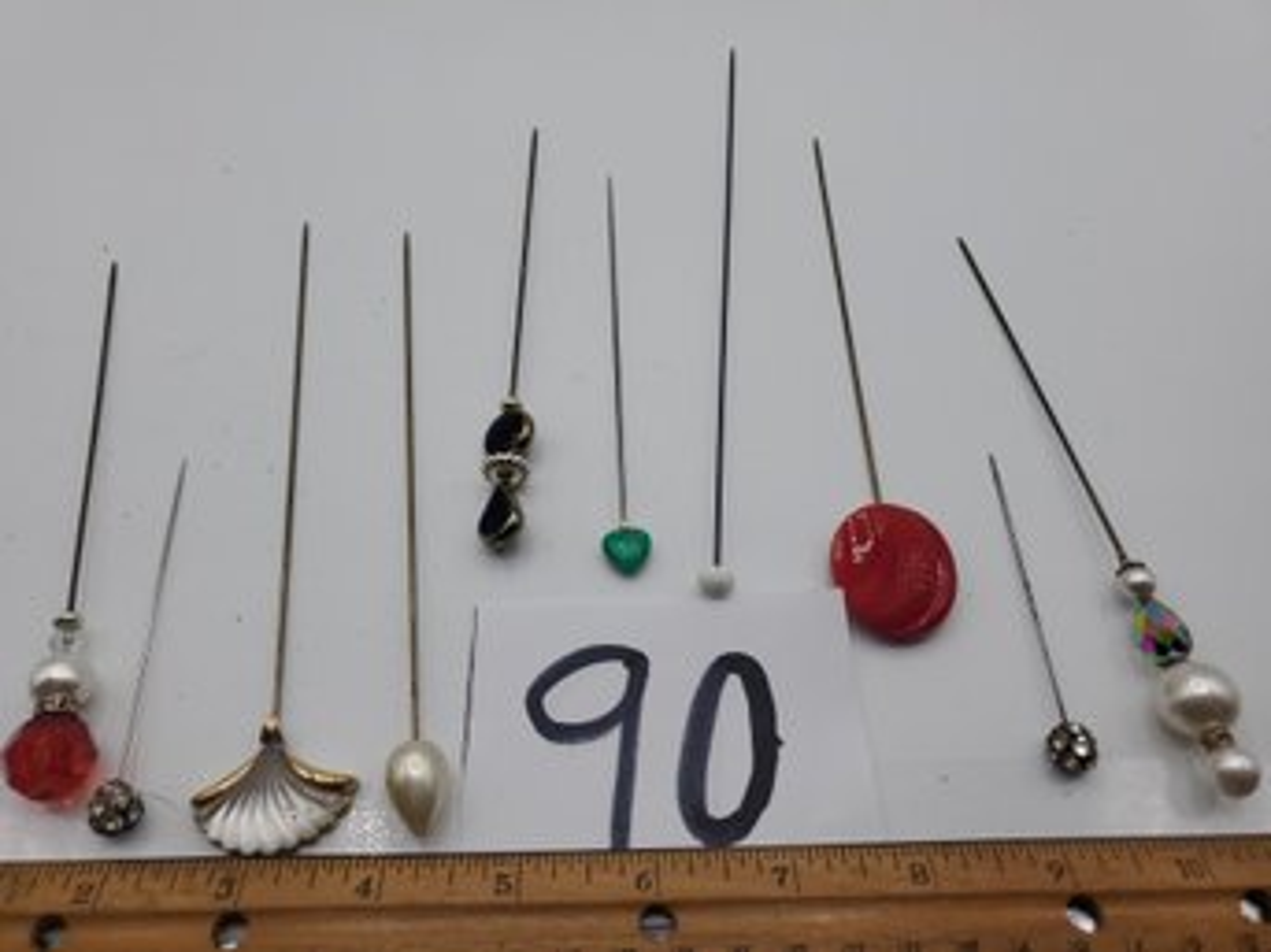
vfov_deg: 53.0
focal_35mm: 26
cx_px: 636
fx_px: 954
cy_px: 476
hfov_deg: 67.3
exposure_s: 1/1614
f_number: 1.5
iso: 50
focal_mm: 4.3
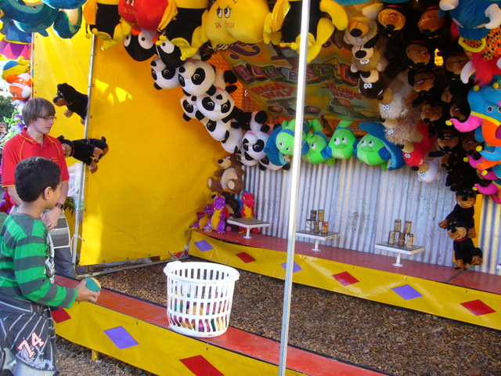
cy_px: 188
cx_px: 250
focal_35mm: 35
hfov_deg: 52.6
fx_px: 507
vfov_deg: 40.7
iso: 100
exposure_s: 1/160
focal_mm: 5.8
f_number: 2.8
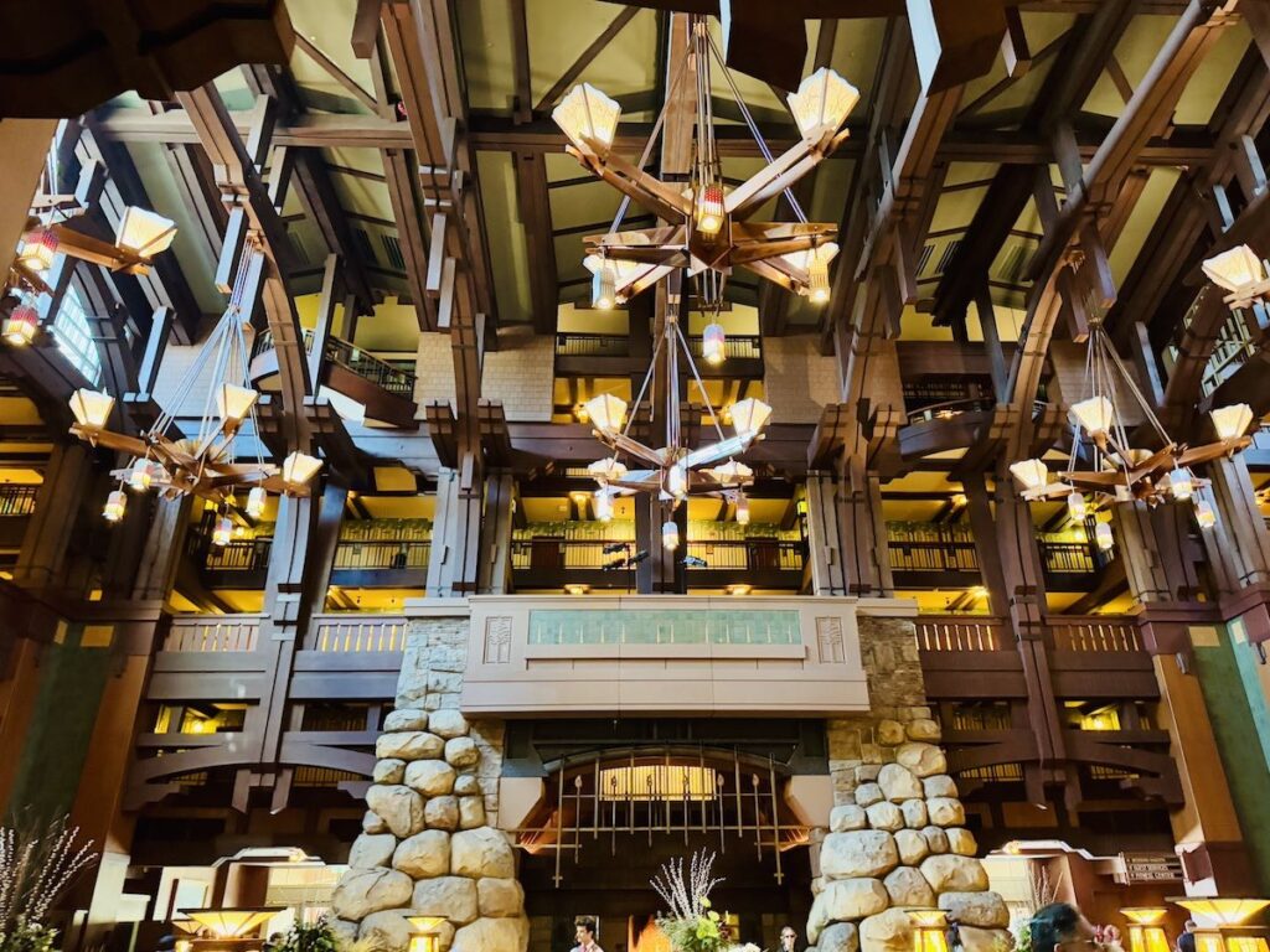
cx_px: 635
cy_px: 476
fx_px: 881
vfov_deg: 56.8
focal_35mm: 24
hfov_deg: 71.6
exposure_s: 1/40
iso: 800
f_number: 1.78
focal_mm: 6.76
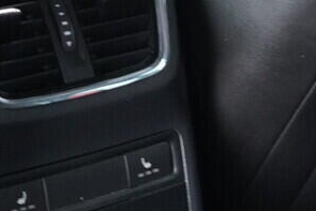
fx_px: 1098
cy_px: 169
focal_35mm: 125
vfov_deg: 10.9
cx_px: 152
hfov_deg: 16.4
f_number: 2.8
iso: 4000
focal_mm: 24
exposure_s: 1/40
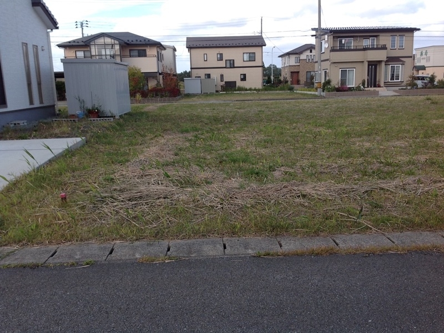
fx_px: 449
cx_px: 222
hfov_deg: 52.6
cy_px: 166
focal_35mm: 35
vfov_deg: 40.7
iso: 50
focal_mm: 4.3
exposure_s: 1/775
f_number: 2.4
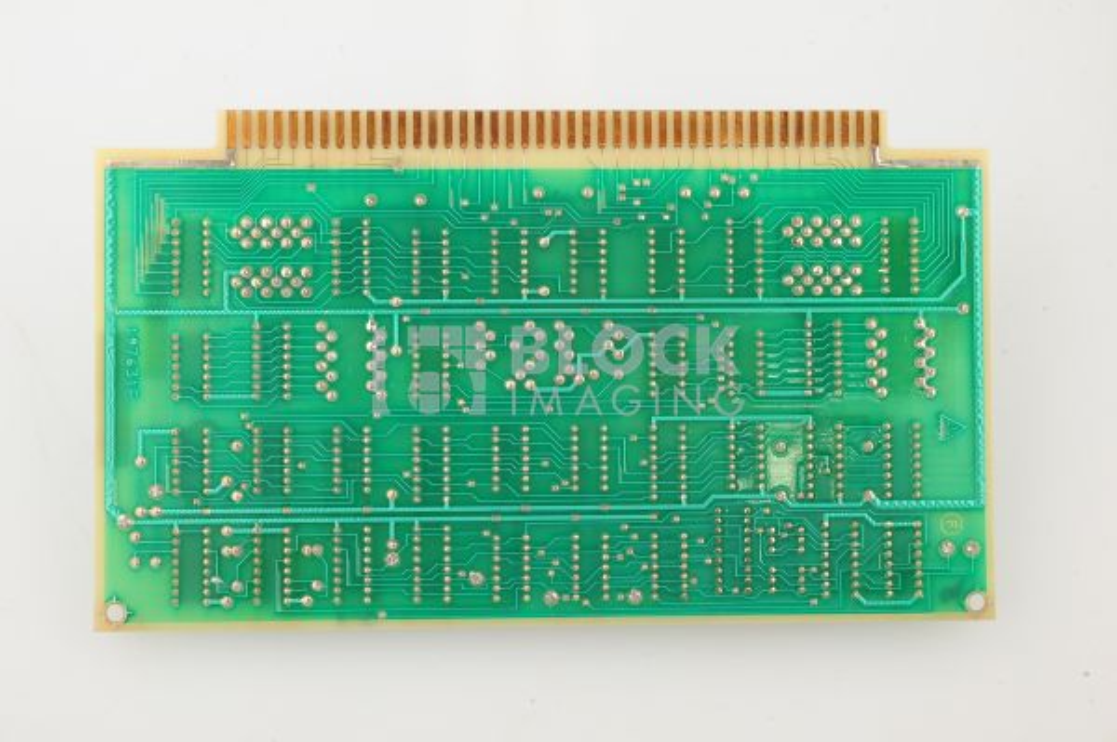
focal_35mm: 50
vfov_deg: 26.9
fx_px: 1550
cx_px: 558
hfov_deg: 39.6
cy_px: 371
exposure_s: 1/125
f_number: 13
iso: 1600
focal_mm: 50
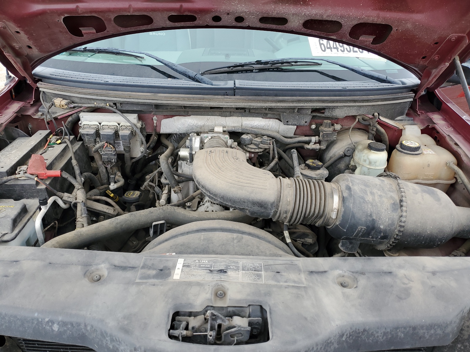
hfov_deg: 67.3
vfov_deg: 53.1
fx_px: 353
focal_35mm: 26
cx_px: 235
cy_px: 176
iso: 50
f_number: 1.5
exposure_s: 1/270
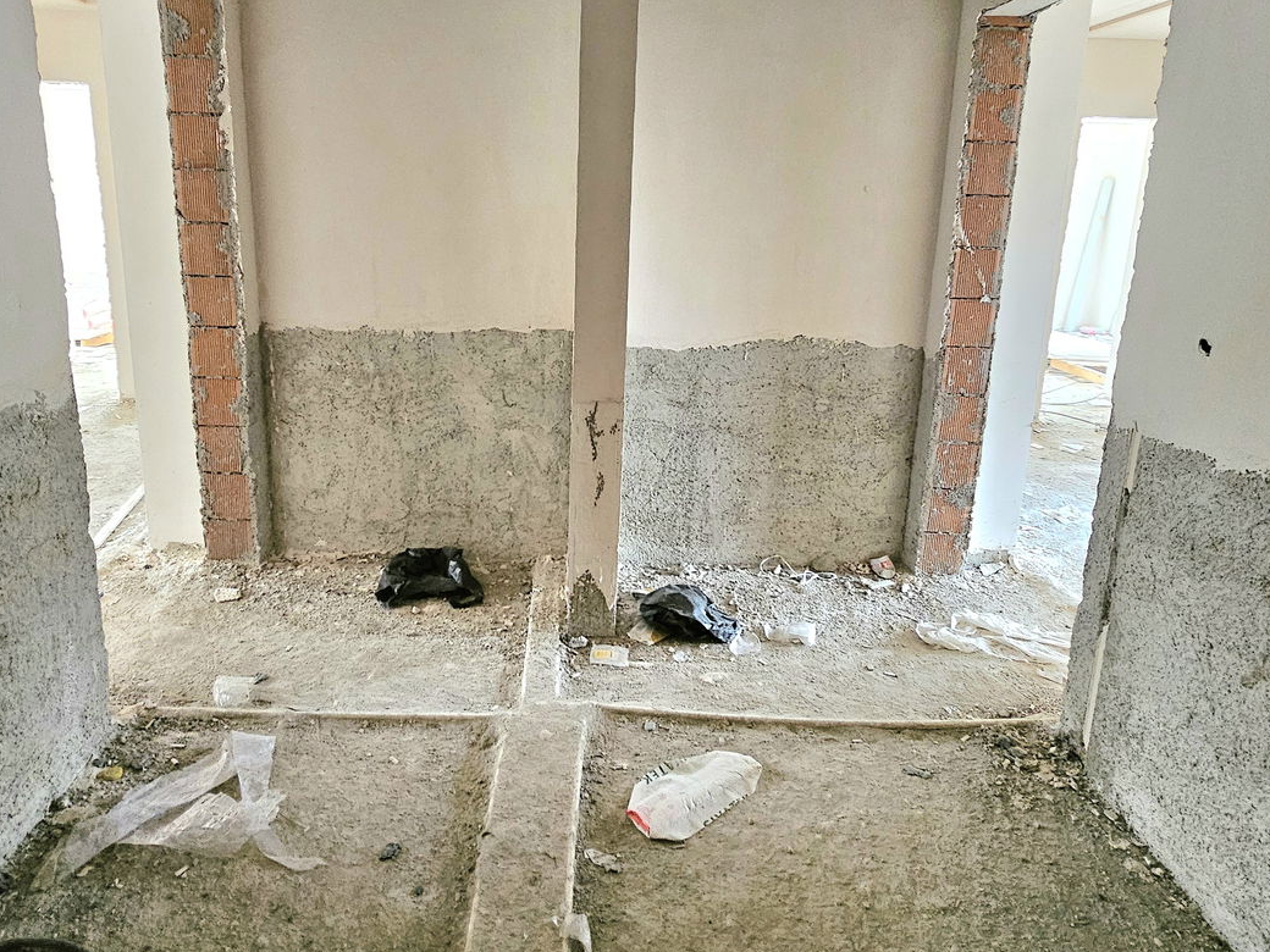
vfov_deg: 65.6
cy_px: 399
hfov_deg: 81.7
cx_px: 601
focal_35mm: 20
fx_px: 734
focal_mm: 2.2
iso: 800
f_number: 2.2
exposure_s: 1/25.1
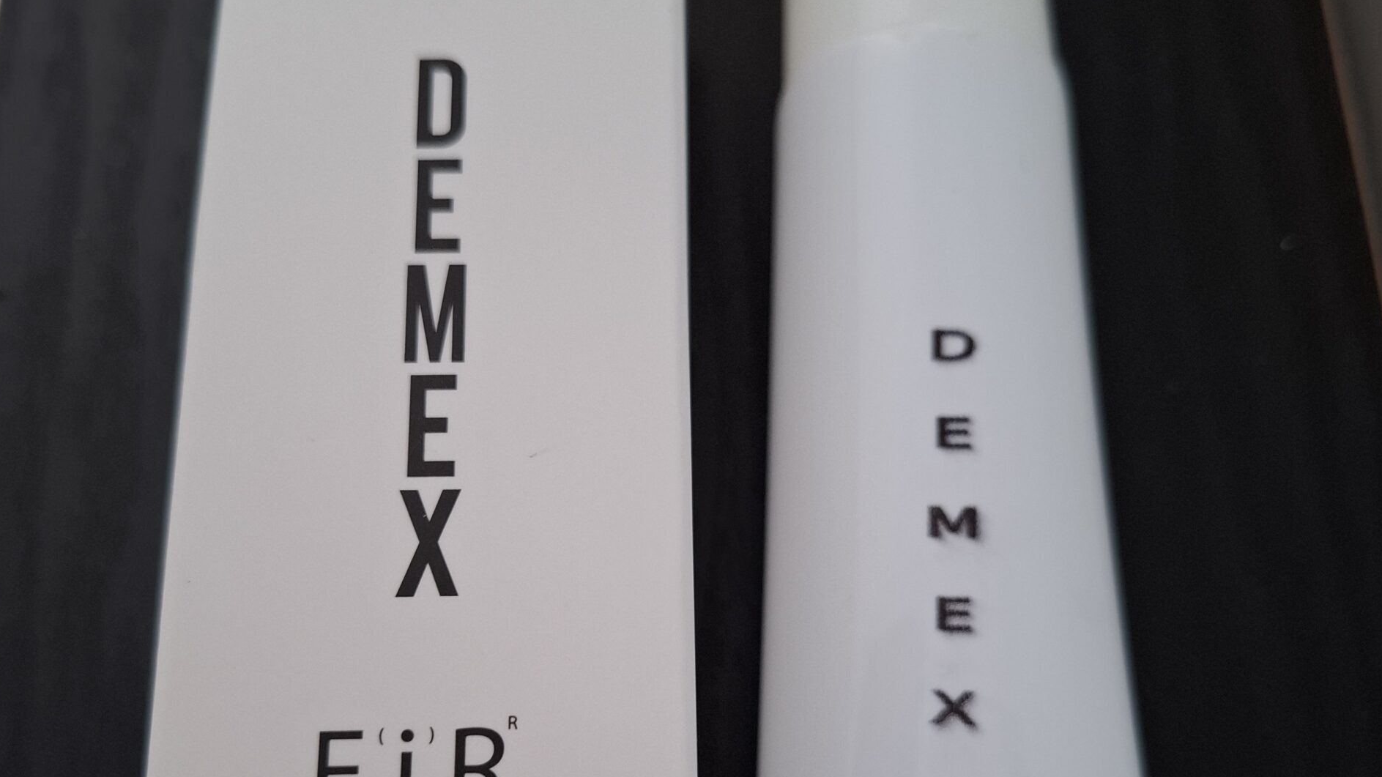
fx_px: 1246
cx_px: 693
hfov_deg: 58.0
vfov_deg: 34.2
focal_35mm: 34
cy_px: 536
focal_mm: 5.54
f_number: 1.8
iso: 200
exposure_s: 1/100
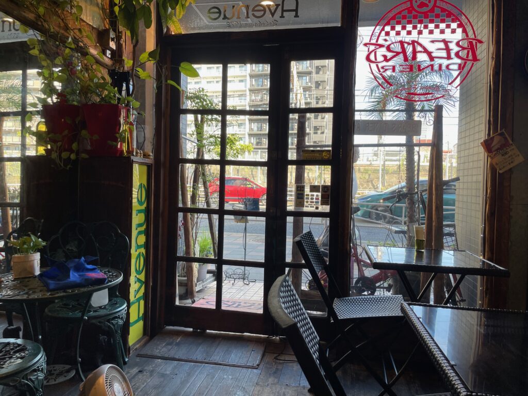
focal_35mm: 26
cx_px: 264
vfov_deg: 53.1
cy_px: 198
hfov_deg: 67.3
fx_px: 397
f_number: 1.6
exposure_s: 1/129
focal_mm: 4.2
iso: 32
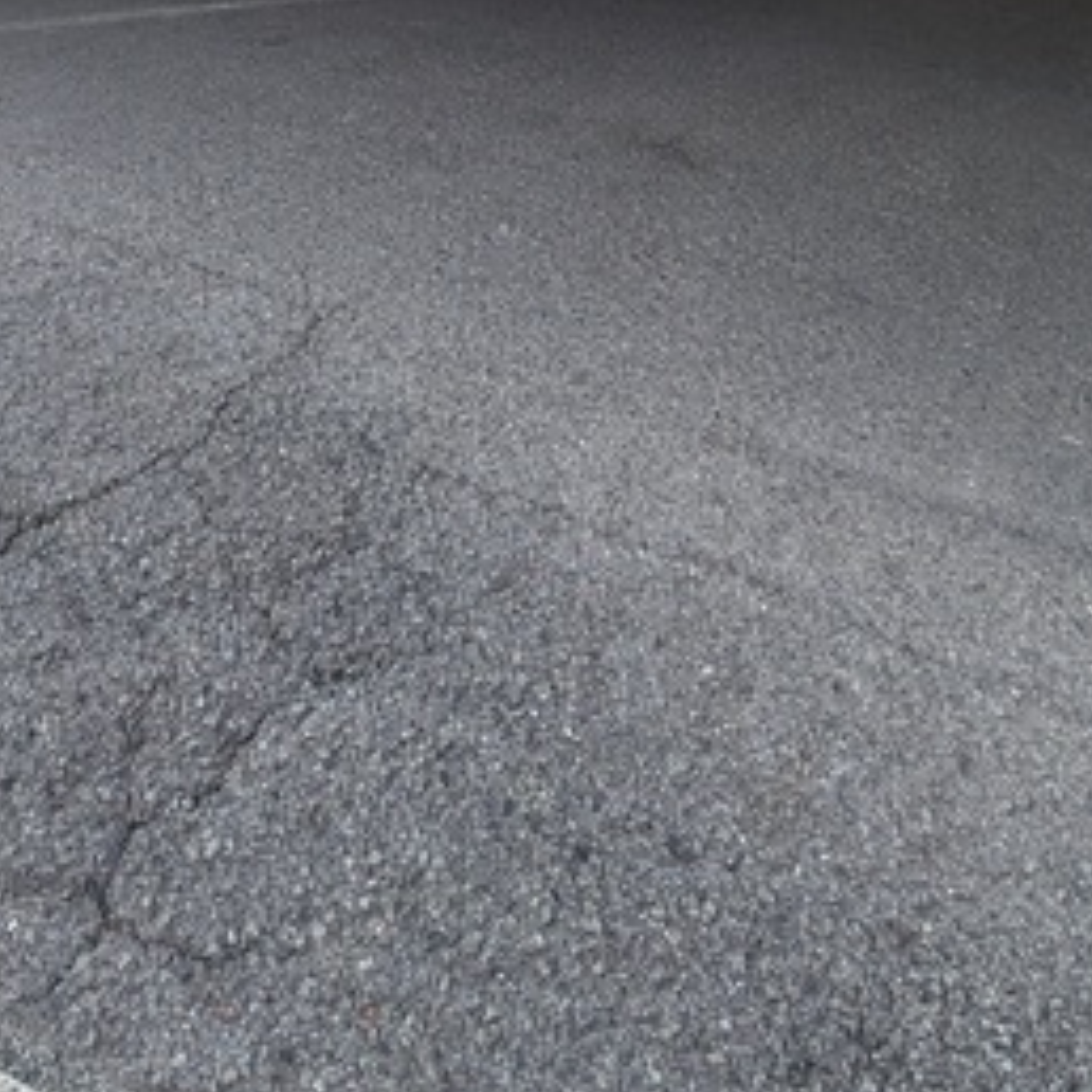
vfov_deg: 30.6
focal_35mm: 46
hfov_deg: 36.2
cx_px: 324
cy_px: -250
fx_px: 1642
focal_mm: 1.83
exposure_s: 1/262
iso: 44
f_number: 2.2
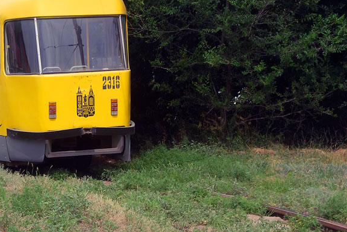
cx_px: 20
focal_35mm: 133
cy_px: 5
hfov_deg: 15.2
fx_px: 1282
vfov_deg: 10.2
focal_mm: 23.82
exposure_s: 1/500
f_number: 5
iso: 125
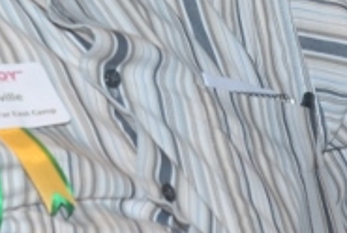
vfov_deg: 3.8
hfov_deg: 5.8
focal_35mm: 356
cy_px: -197
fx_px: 3438
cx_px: 107
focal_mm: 55
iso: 400
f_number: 5.6
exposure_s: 1/60
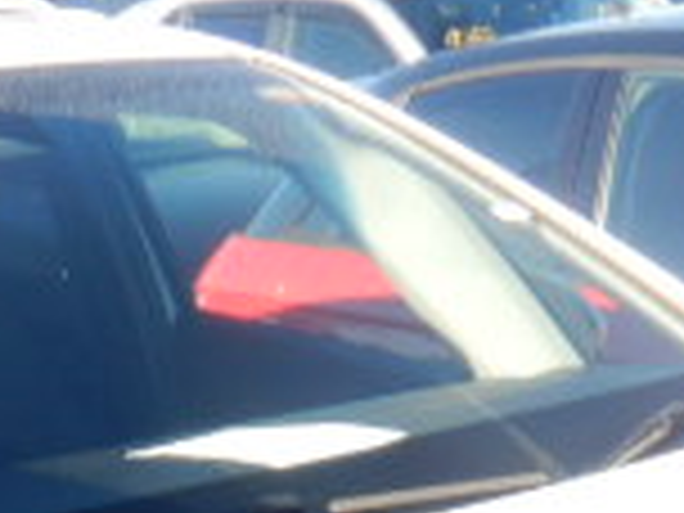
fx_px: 1996
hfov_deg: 19.3
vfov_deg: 13.0
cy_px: 976
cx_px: 176
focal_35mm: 101
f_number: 2.8
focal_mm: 4.3
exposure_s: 1/125
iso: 125
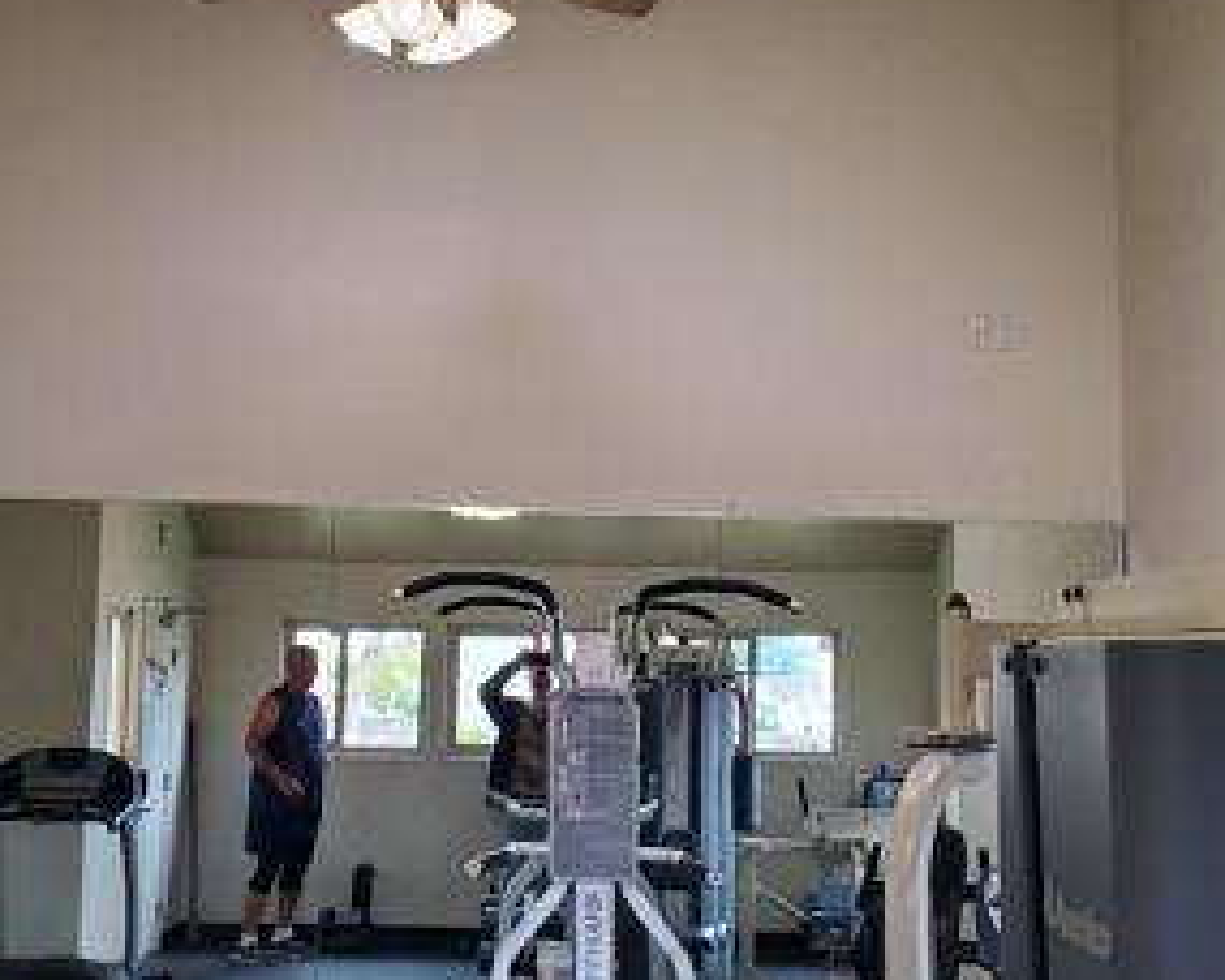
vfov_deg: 26.6
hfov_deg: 32.8
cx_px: 447
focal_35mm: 57
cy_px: 348
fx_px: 2067
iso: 200
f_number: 2.4
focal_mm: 4.3
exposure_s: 1/120
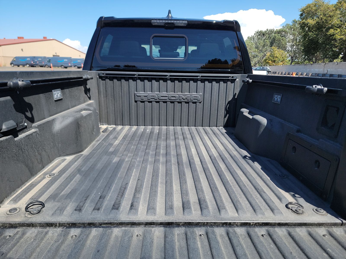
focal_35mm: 24
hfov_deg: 71.6
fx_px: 240
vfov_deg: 56.8
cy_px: 130
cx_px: 173
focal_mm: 6.7
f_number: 1.8
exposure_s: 1/501
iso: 50
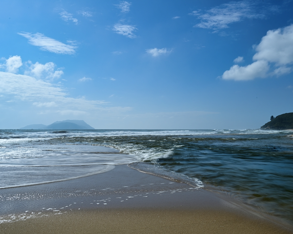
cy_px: 117
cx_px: 154
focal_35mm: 34
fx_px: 295
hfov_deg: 52.8
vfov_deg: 43.4
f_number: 18
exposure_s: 1/4
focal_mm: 30
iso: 100
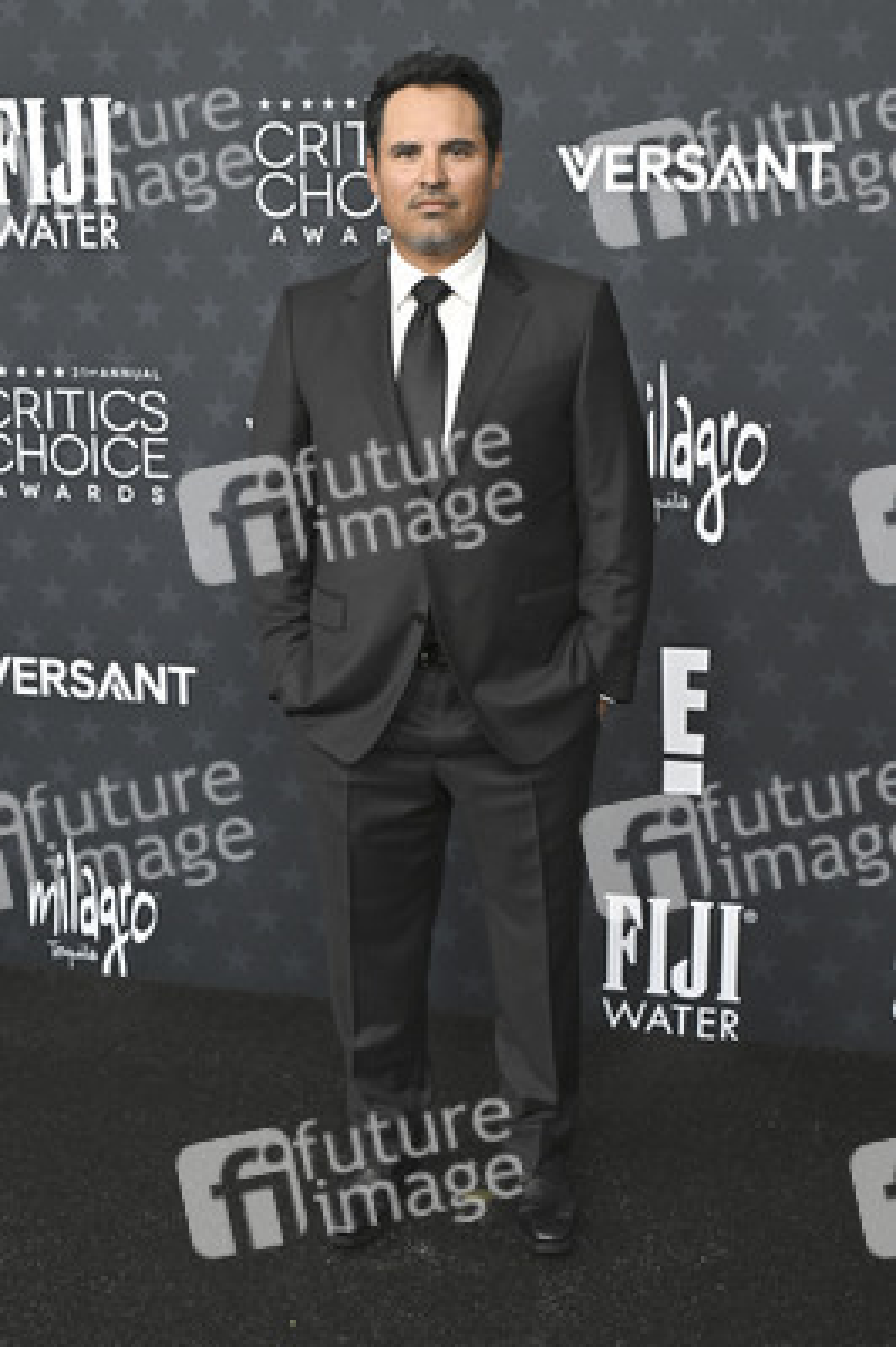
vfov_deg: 42.8
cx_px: 448
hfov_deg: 29.2
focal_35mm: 46
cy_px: 674
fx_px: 1720
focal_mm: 46
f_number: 5.6
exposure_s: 1/320
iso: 1250
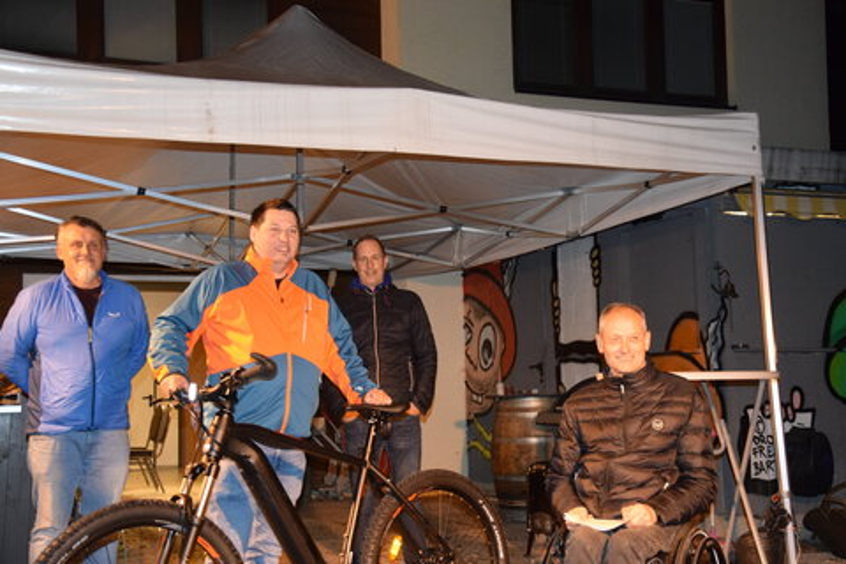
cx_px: 423
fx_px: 1128
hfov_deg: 41.1
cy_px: 282
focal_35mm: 48
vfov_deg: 28.1
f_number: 4.2
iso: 2800
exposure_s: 1/60
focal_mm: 32
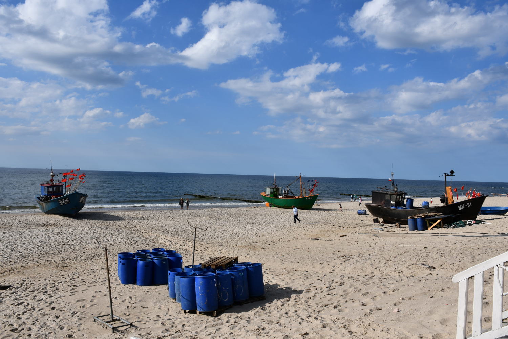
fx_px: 423
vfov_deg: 43.6
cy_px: 170
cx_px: 254
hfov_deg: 61.9
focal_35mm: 30
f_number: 10
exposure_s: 1/400
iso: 100
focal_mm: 20
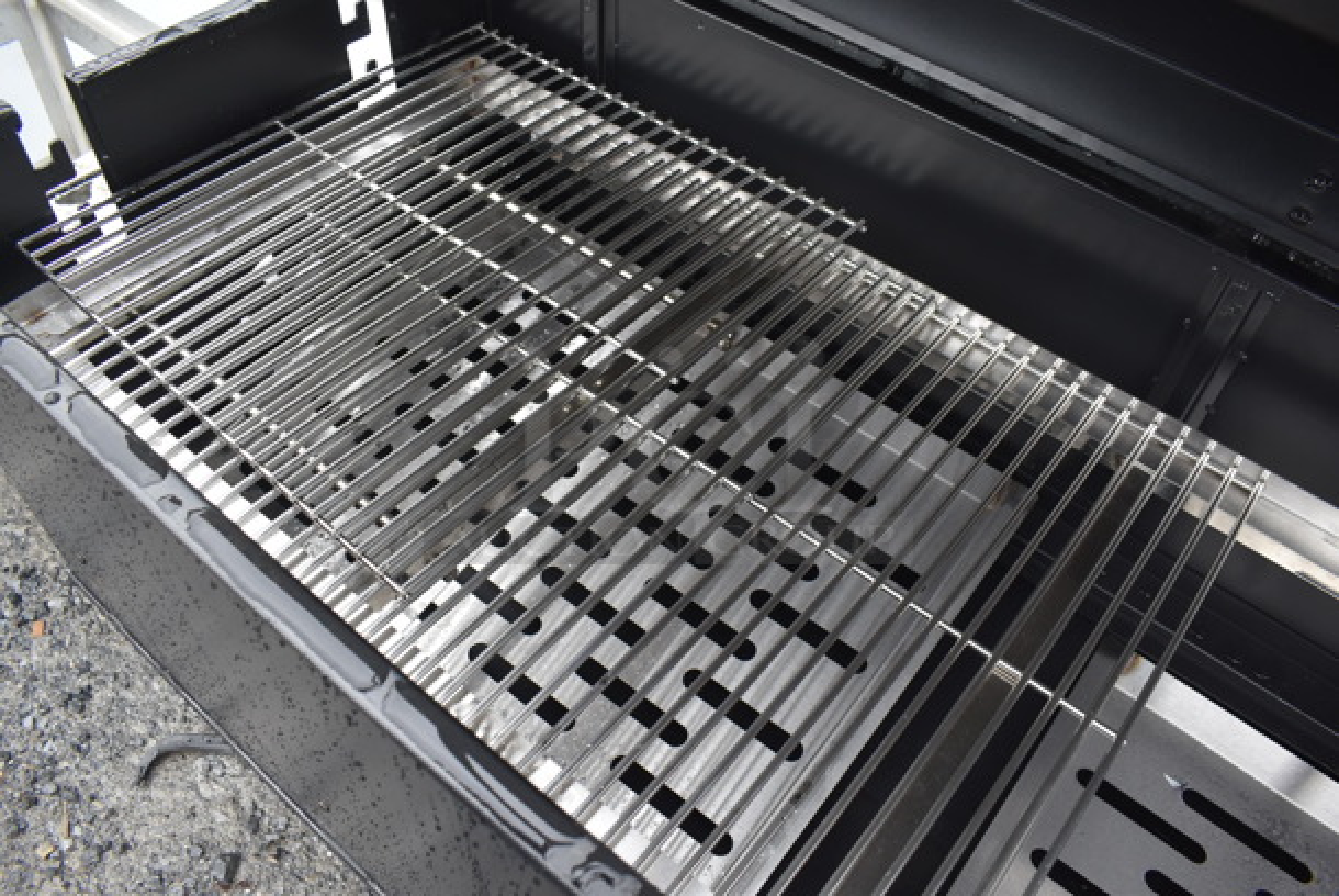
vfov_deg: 48.0
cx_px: 670
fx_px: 1005
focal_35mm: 27
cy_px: 448
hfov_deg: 67.3
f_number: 5.6
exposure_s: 1/125
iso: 320
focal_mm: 18
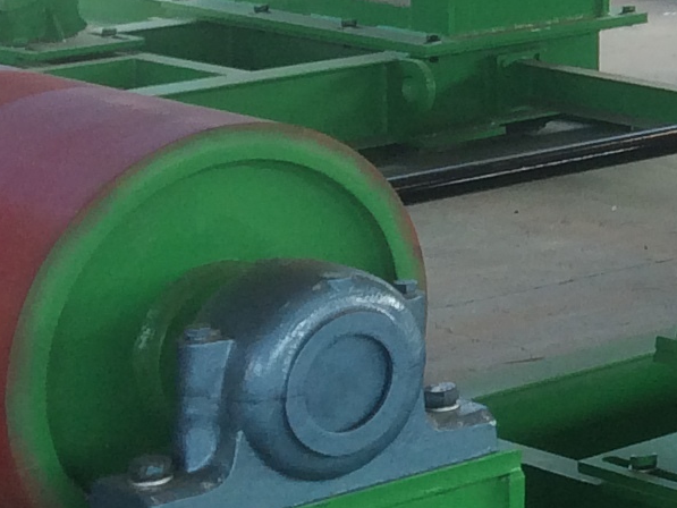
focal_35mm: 164
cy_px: -340
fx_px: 3208
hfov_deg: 10.6
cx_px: 1545
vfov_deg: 8.8
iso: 40
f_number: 2.2
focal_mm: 4.12
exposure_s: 1/120
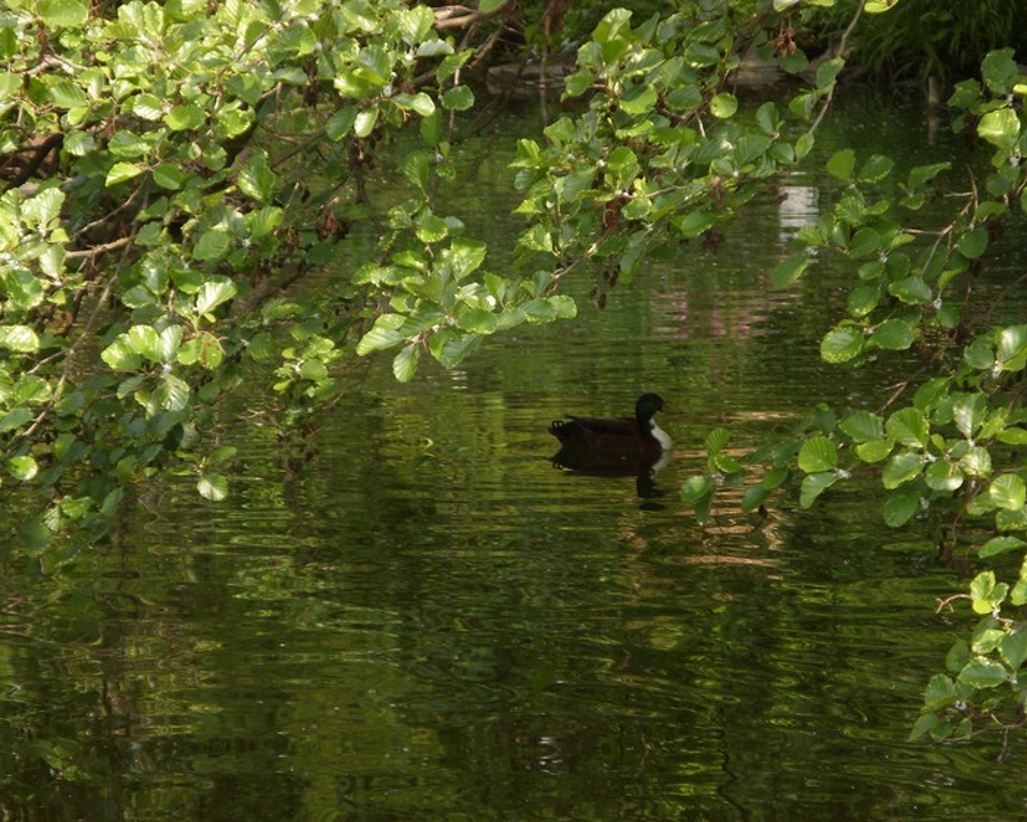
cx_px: 529
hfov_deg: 9.7
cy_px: 412
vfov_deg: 7.8
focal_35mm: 199
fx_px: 6048
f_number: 4.6
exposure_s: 1/148
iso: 100
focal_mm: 31.5
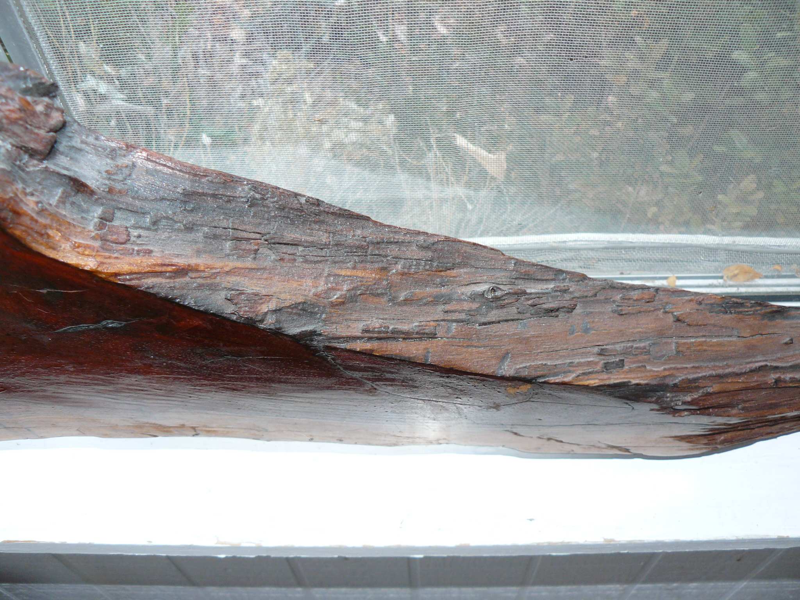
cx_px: 400
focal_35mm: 36
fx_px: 832
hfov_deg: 51.4
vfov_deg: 39.7
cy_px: 300
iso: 100
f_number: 2.8
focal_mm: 6
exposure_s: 1/25
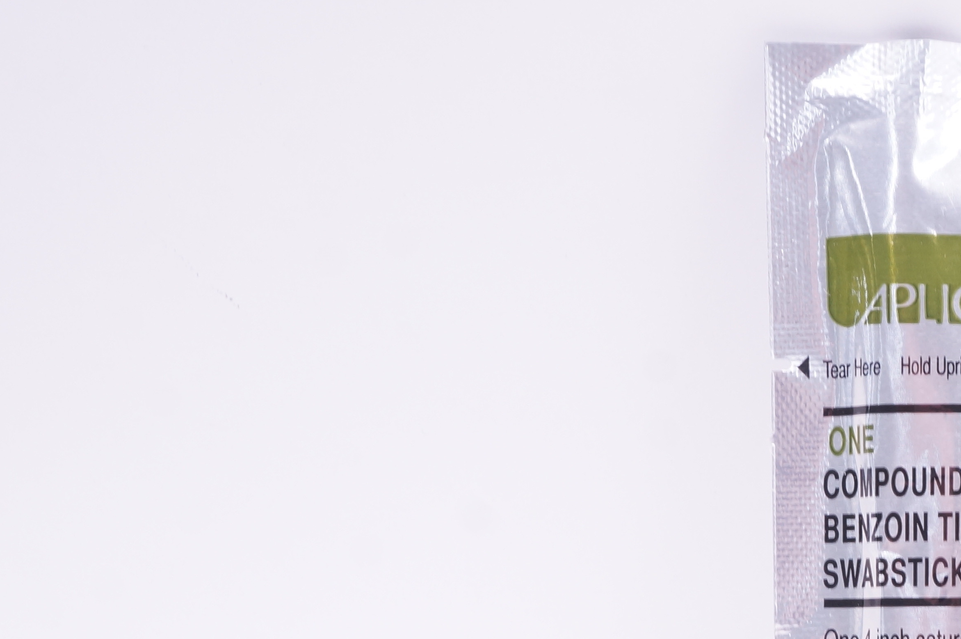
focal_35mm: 110
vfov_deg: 12.3
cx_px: 946
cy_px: 587
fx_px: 2935
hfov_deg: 18.2
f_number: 9
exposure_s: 1/20
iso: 400
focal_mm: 35
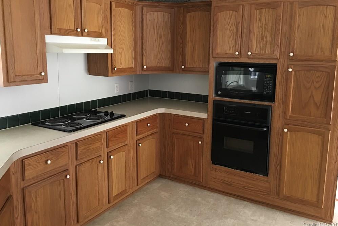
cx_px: 168
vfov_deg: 42.2
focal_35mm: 31
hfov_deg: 60.3
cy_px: 97
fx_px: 291
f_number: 2.2
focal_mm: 4.15
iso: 100
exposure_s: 1/10
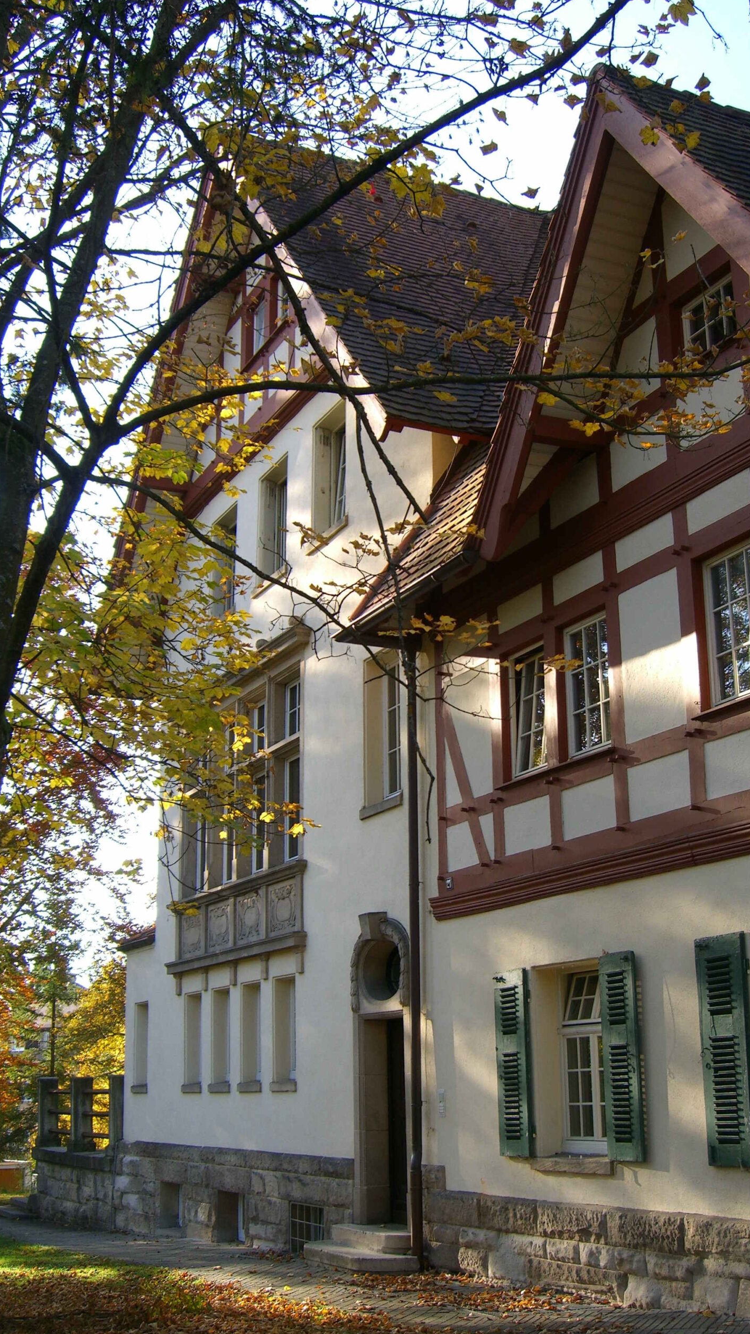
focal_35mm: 42
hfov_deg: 28.3
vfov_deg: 48.4
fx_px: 1485
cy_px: 674
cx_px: 441
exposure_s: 1/200
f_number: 2.8
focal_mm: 7.9
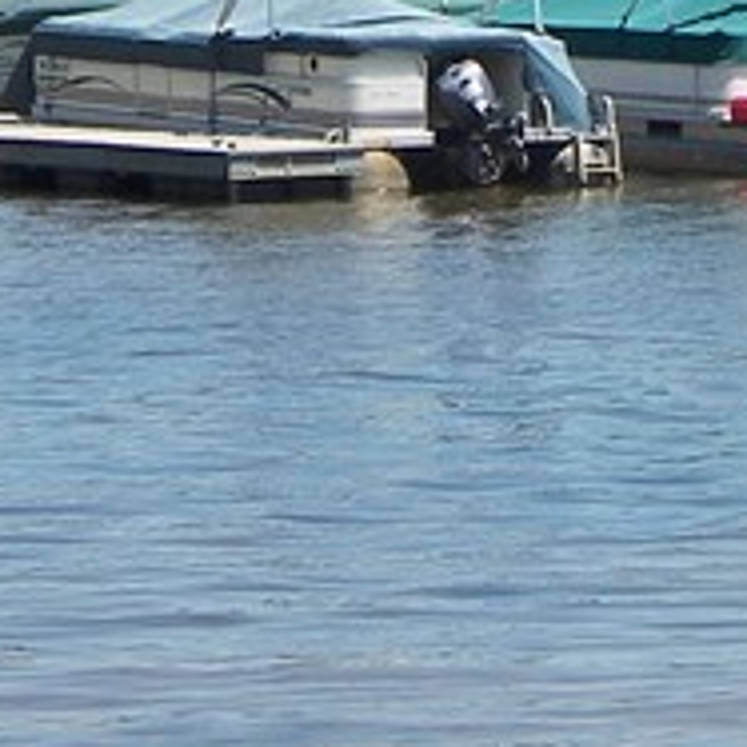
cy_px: -356
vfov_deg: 6.5
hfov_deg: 6.6
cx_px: 483
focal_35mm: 266
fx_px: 6494
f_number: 3.6
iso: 50
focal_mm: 11.6
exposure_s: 1/640
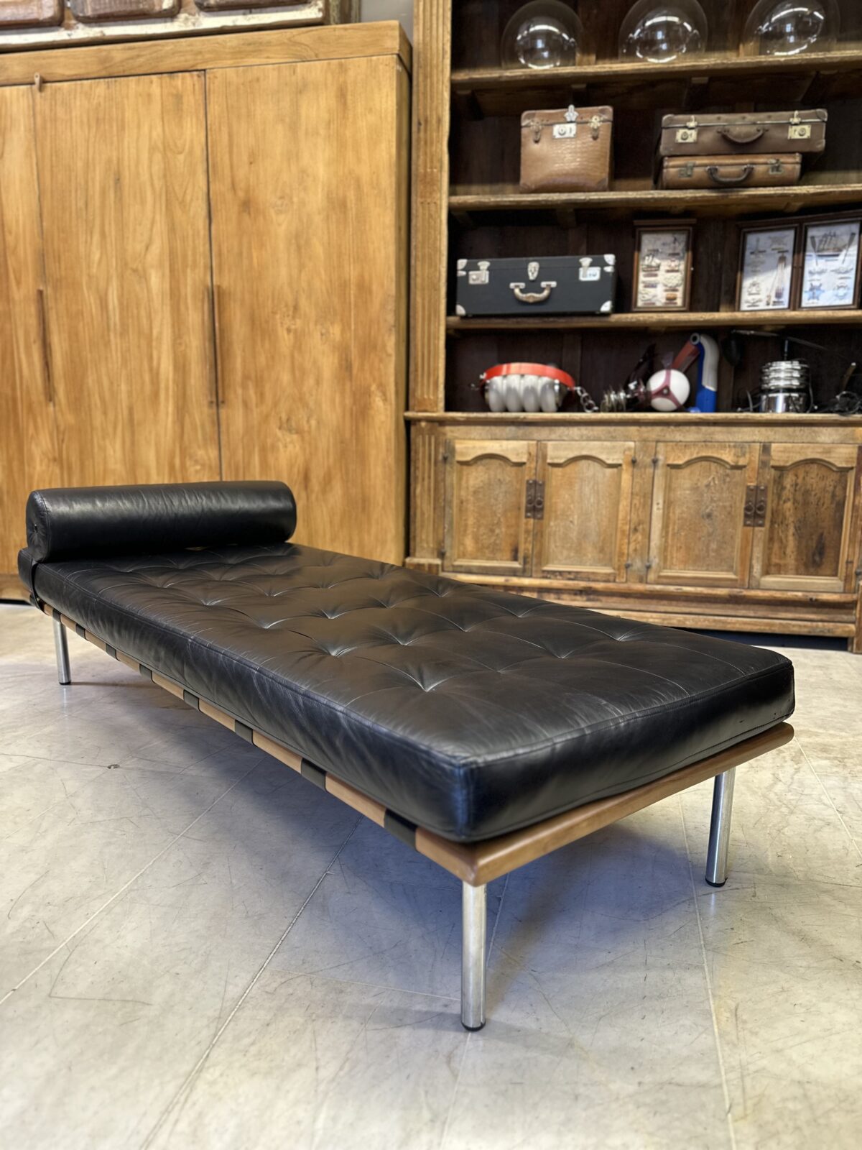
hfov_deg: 56.8
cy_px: 575
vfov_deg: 71.6
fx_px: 797
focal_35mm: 24
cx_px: 431
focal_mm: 6.86
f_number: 1.78
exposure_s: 1/50
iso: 200
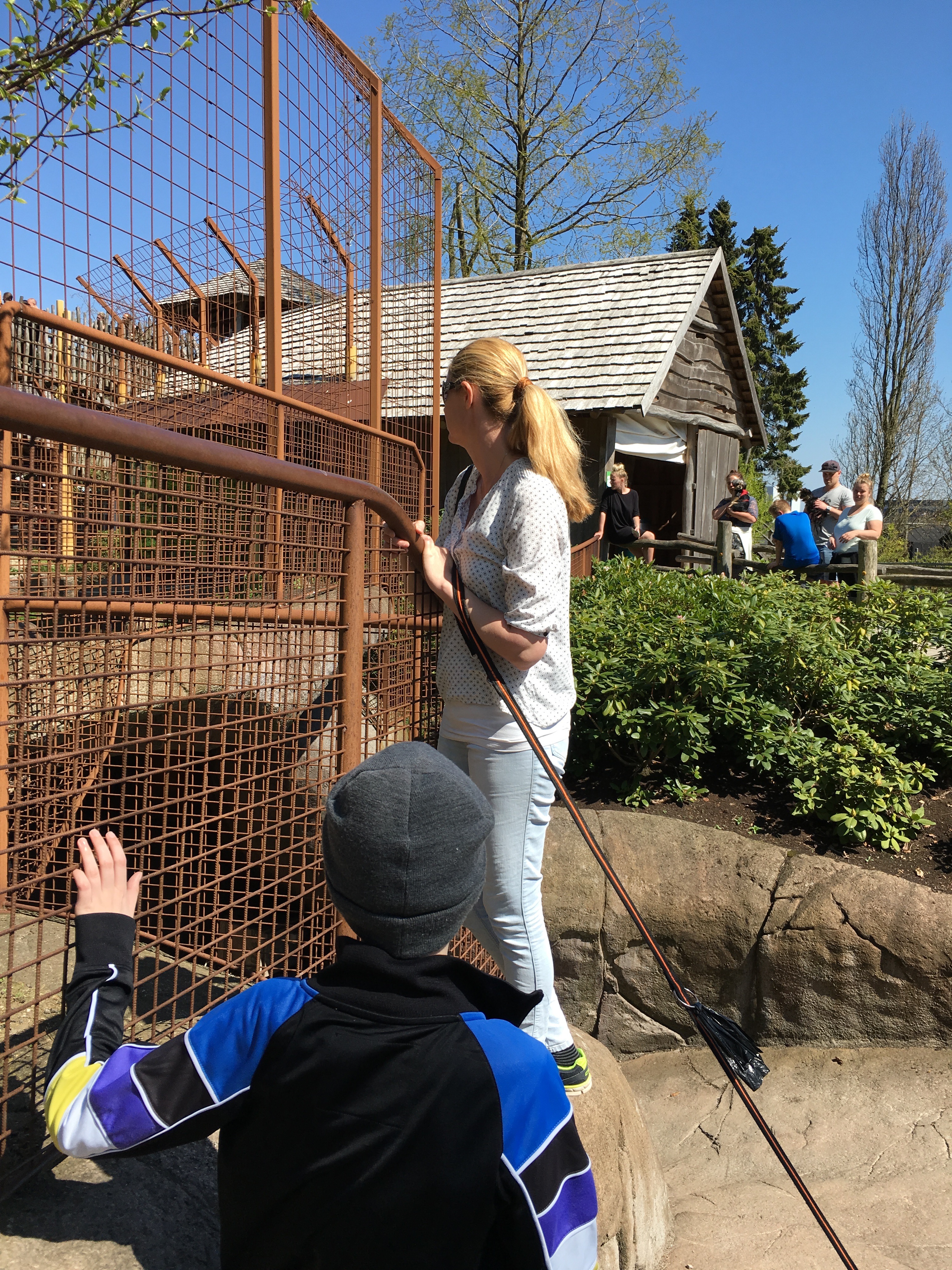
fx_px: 1063
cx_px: 476
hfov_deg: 48.2
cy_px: 635
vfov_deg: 61.7
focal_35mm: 29
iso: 25
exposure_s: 1/1221
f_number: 2.2
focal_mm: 4.15
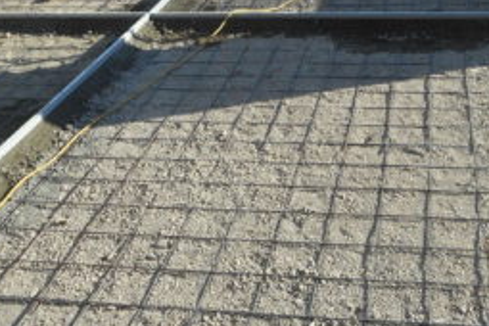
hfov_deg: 38.7
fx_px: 693
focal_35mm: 51
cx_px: 301
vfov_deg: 26.0
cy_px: 60
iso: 80
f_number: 3.7
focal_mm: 4.5
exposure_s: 1/320
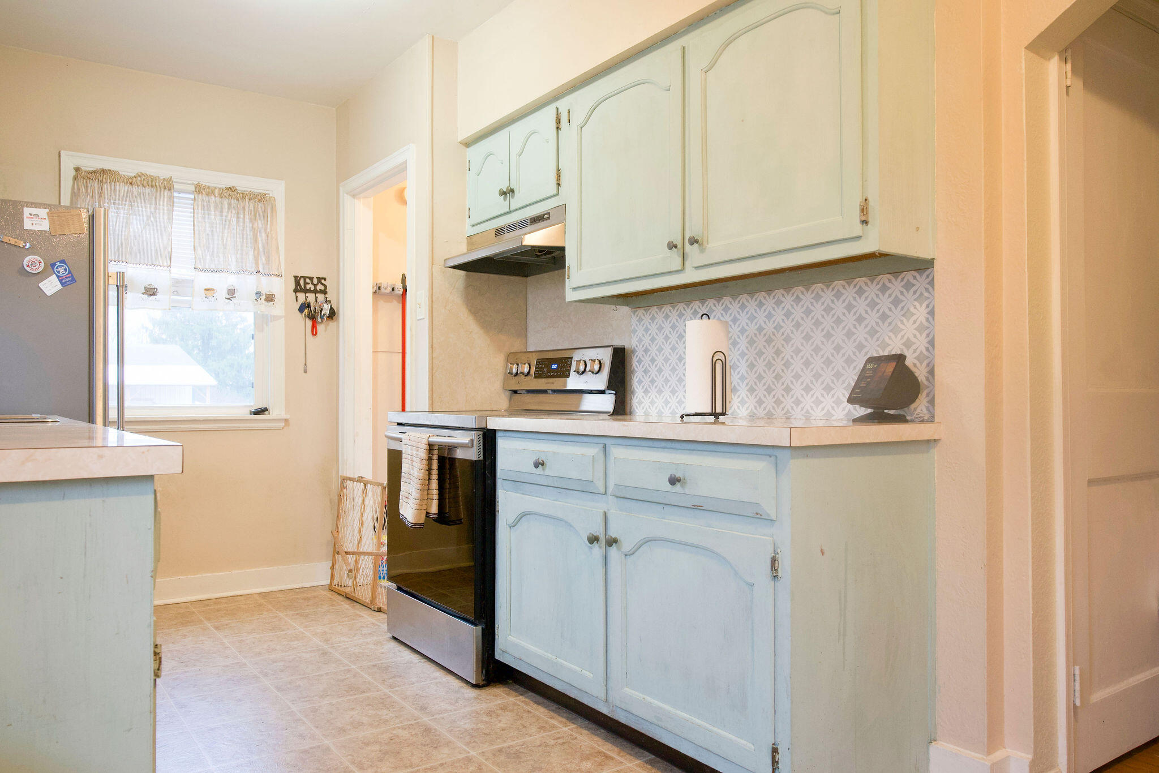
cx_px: 580
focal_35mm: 25
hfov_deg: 71.5
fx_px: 805
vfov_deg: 51.3
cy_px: 386
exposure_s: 1/4
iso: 640
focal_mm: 17
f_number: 5.6
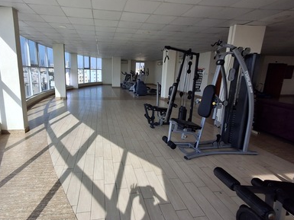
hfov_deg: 84.0
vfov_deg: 68.6
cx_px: 123
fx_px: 161
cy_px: 103
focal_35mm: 19
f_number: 2.2
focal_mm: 1.64
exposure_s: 1/100
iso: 40
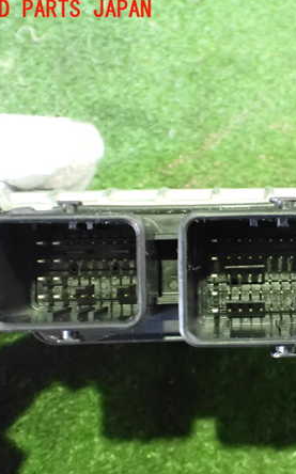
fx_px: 556
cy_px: 237
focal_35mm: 43
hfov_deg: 28.4
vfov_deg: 46.2
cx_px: 278
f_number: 2.3
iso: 2000
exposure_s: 1/30
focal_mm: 5.4
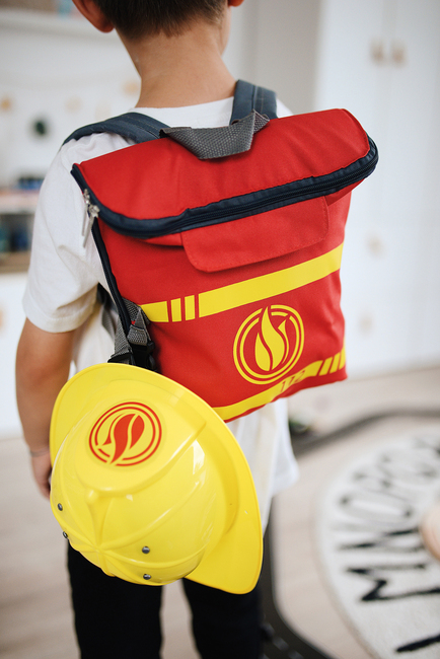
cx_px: 220
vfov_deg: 54.4
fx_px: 641
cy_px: 330
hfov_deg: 37.9
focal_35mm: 35
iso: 500
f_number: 1.4
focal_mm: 35
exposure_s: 1/500
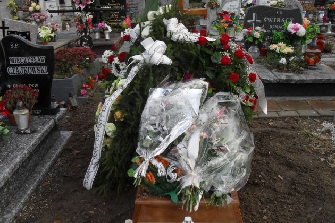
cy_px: 104
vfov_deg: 35.9
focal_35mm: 37
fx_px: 344
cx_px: 170
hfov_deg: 51.9
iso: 100
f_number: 3.2
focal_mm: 6.3
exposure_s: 1/250
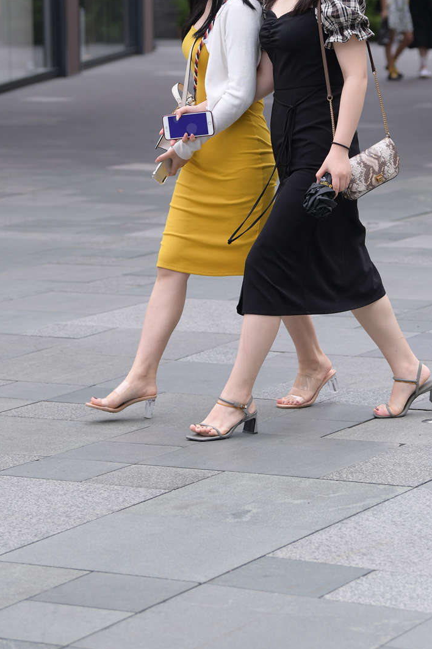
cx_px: 296
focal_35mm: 144
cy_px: 185
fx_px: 2593
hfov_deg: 9.5
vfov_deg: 14.2
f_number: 3.5
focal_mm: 85
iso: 200
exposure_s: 1/640
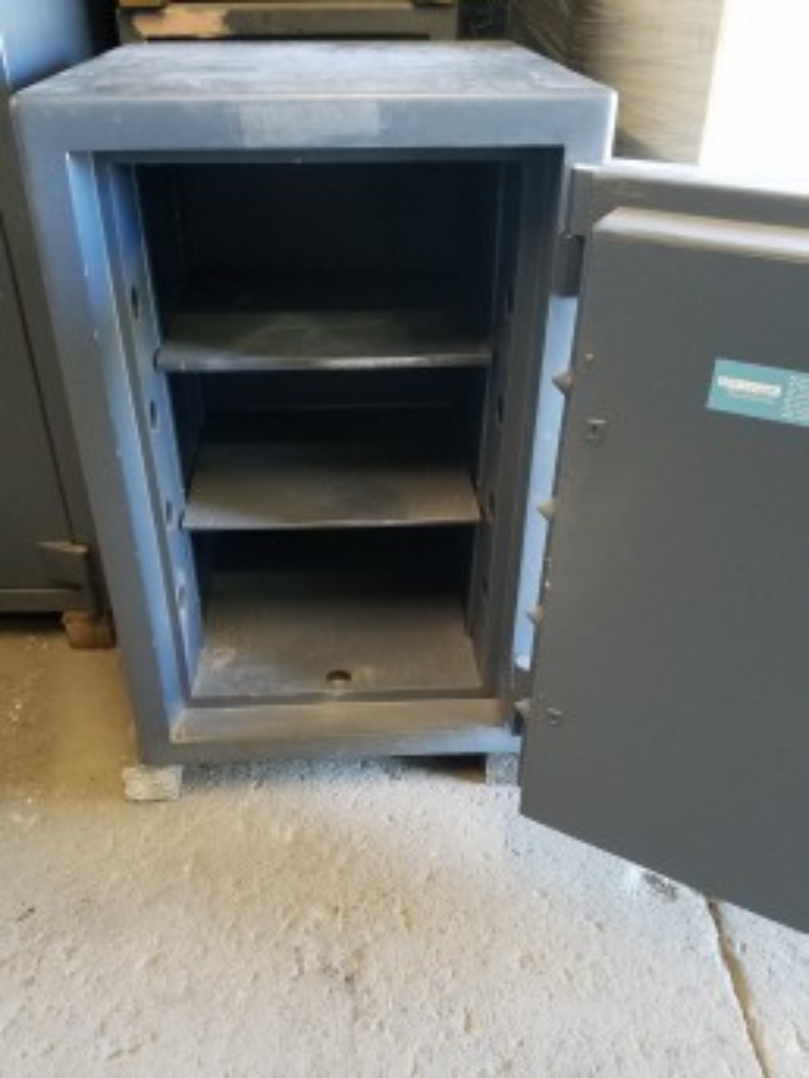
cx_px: 404
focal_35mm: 26
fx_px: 810
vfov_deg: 67.3
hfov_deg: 53.1
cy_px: 539
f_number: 1.7
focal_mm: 4.2
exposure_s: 1/15
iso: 200
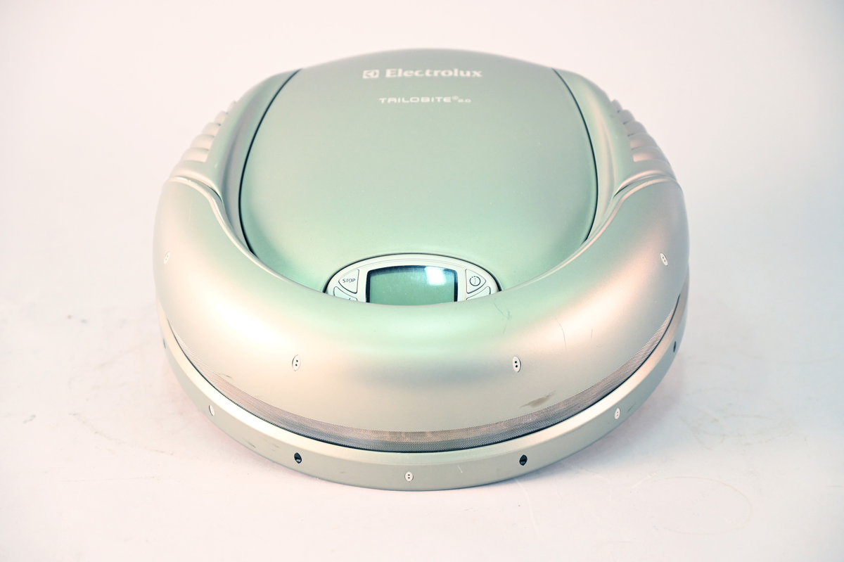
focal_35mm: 70
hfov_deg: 28.9
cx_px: 422
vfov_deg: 19.4
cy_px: 281
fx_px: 1640
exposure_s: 1/80
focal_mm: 70
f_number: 4
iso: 2800
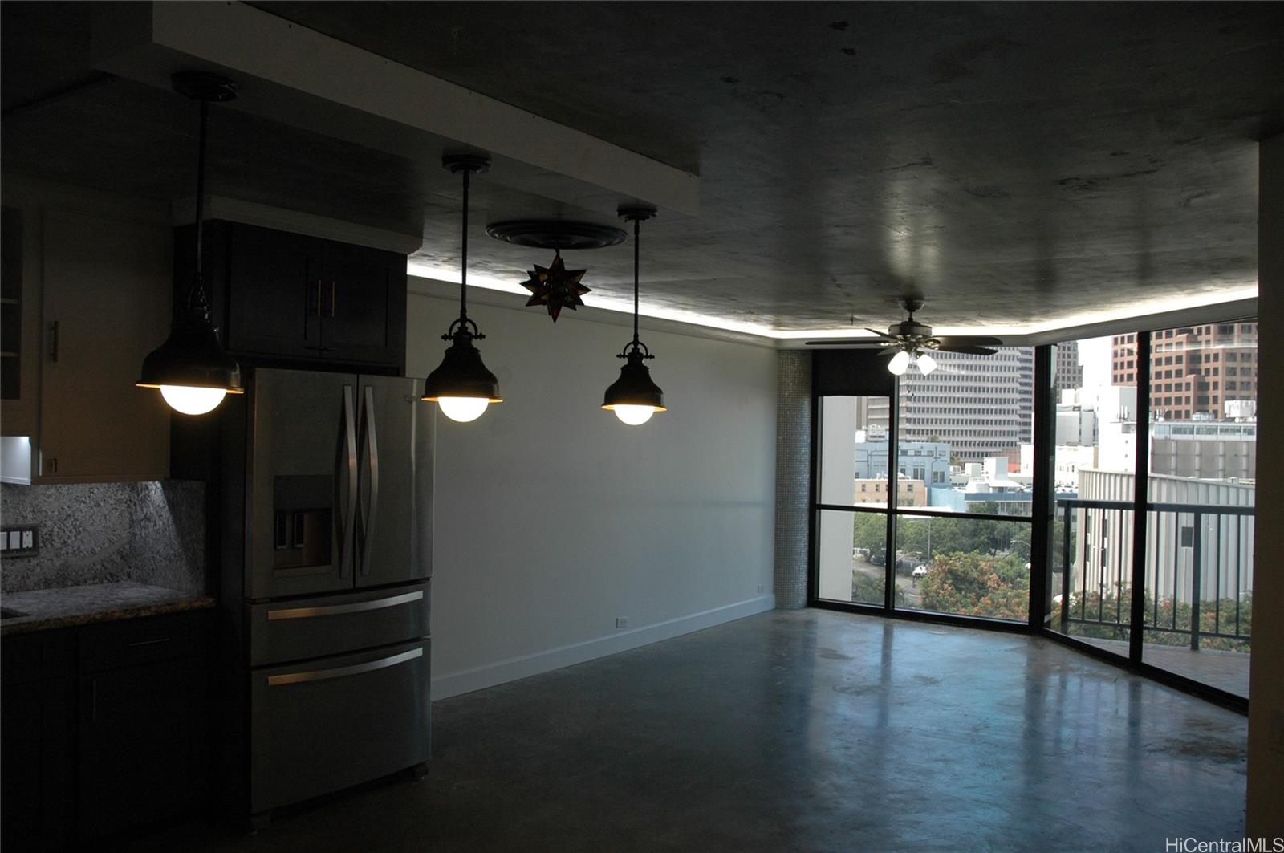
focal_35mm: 27
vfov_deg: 47.8
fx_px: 962
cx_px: 642
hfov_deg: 67.4
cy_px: 426
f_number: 5
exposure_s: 1/100
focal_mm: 18
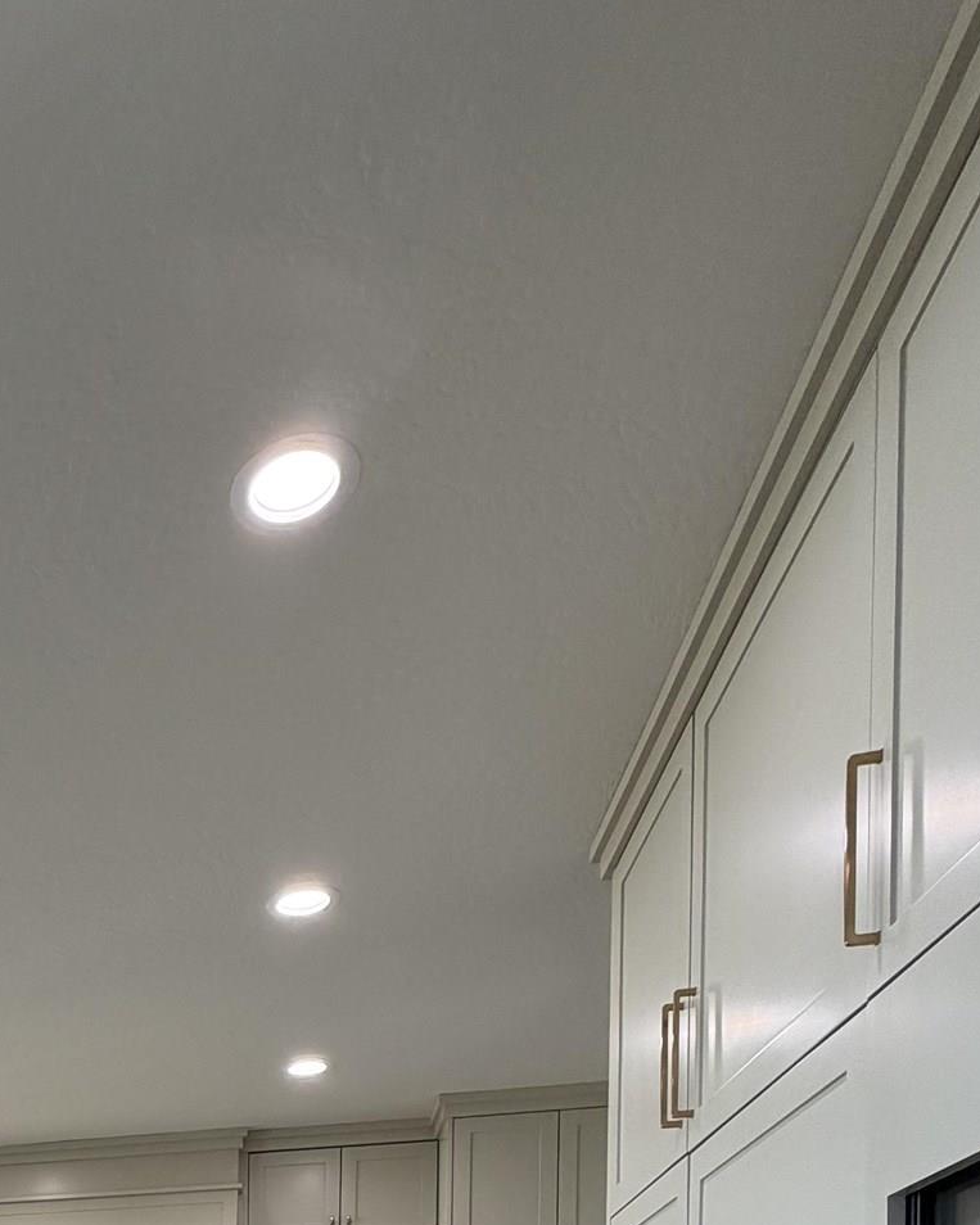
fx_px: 1197
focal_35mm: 33
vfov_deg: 39.3
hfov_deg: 37.5
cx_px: -91
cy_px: 1469
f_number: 2.2
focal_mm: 2.22
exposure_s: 1/121
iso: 125
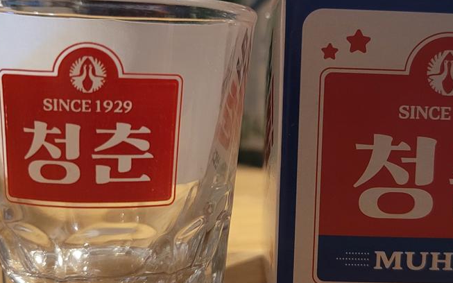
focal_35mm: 54
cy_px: 138
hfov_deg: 37.4
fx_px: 667
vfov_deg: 24.0
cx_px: 269
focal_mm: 5.4
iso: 400
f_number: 1.8
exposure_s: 1/40
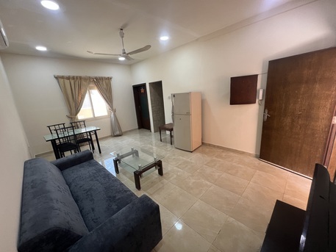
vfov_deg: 89.9
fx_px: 126
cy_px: 126
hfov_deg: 106.2
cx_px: 168
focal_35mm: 13
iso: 160
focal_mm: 1.57
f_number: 1.8
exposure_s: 1/100
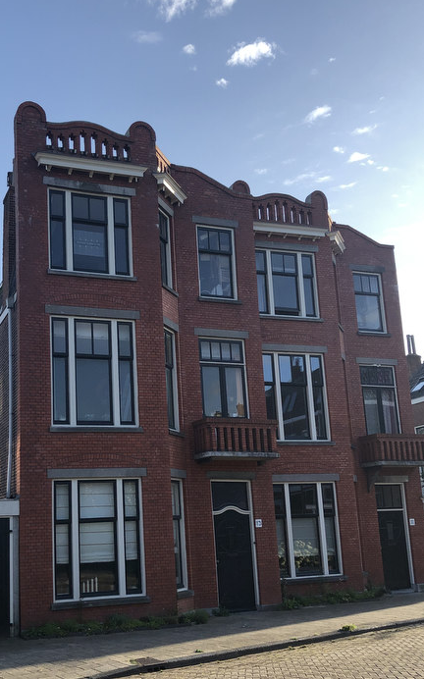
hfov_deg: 31.7
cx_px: 137
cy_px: 383
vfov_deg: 49.2
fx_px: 740
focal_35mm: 40
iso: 20
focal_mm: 3.99
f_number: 1.8
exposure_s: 1/1104
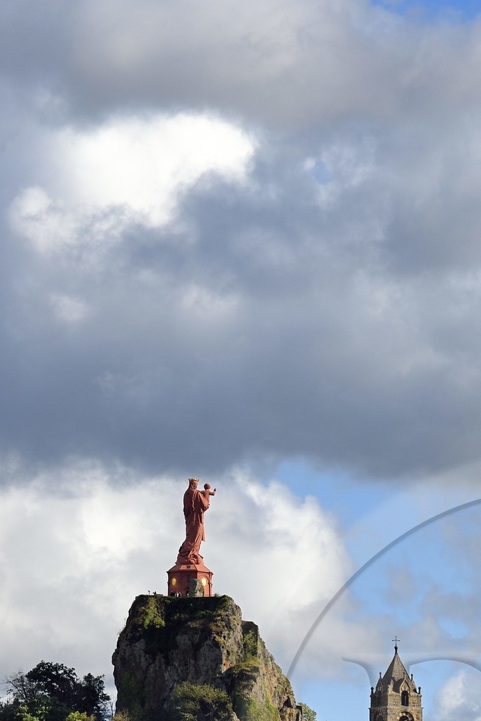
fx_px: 5353
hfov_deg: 5.1
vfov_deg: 7.7
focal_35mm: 267
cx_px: 563
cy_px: 787
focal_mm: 112
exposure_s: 1/250
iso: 200
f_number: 13
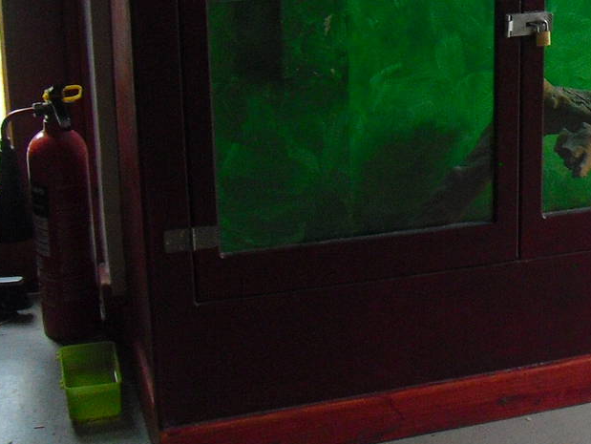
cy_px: 0
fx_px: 1589
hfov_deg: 19.6
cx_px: 735
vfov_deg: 15.6
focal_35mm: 93
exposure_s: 1/125
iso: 400
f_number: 3.1
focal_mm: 6.3
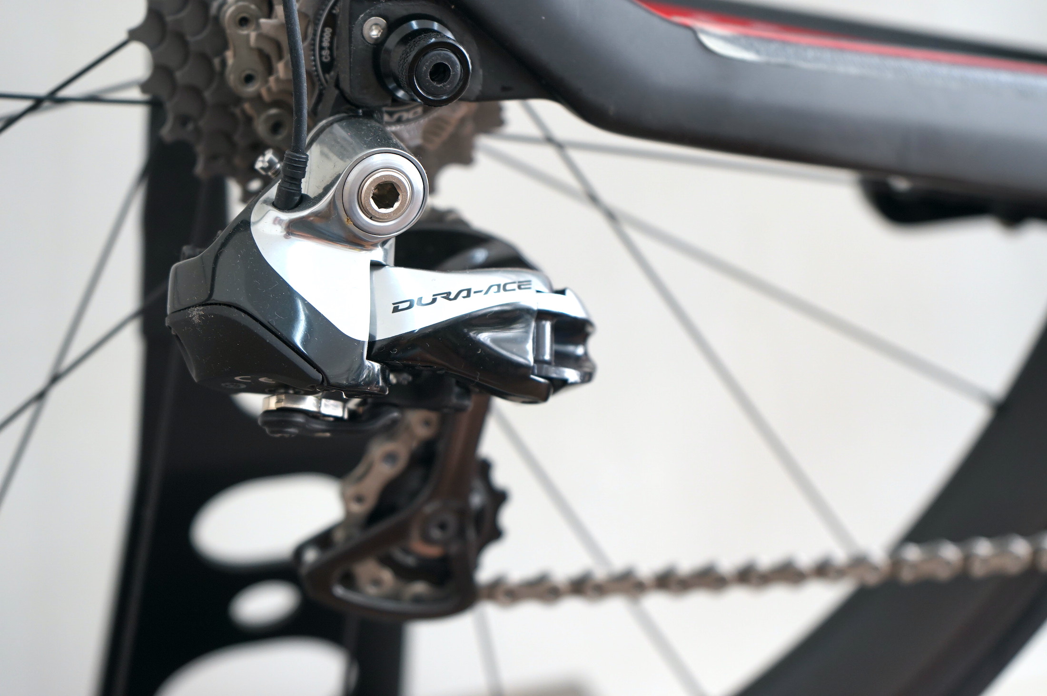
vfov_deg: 25.9
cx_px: 524
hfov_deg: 38.2
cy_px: 348
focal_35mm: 52
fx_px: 1511
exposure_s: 1/60
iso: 400
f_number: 5
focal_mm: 52
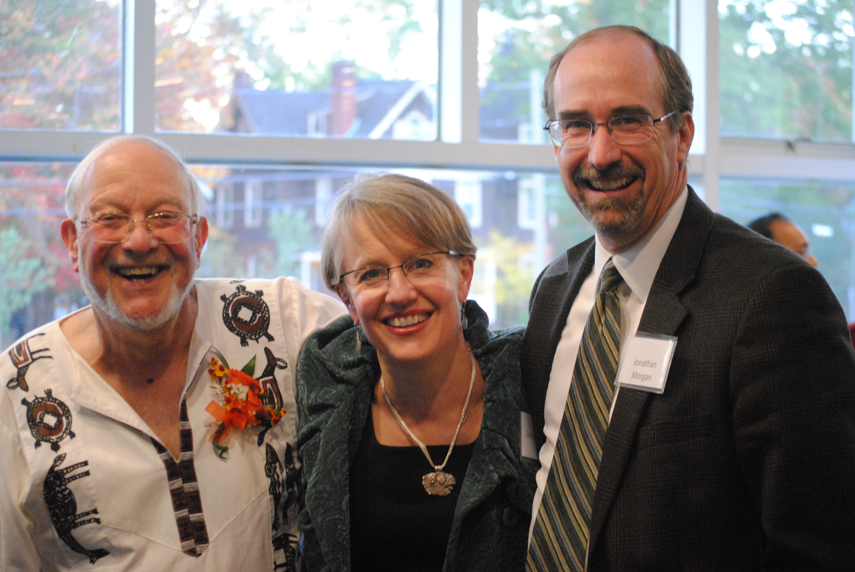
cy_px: 286
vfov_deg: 16.6
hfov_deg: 24.6
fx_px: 1962
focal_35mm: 82
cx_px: 428
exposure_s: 1/30
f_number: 4
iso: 1250
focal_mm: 55
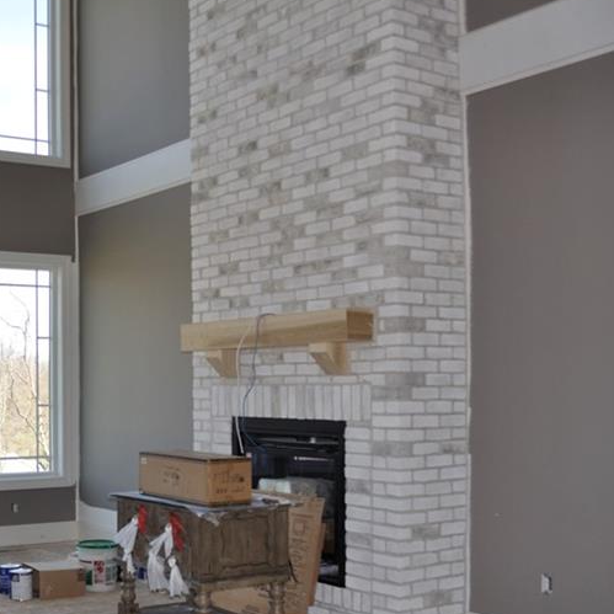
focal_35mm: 47
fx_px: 943
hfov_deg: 33.9
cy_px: 380
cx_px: 50
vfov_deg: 35.9
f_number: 4.5
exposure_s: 1/200
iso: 200
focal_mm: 18
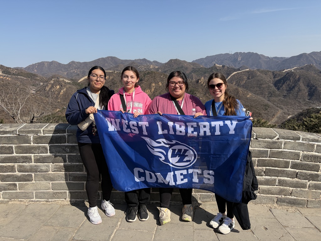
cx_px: 160
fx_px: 241
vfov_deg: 53.1
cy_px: 120
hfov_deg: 67.3
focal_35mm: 26
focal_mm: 5.96
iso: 50
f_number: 1.6
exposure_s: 1/3623
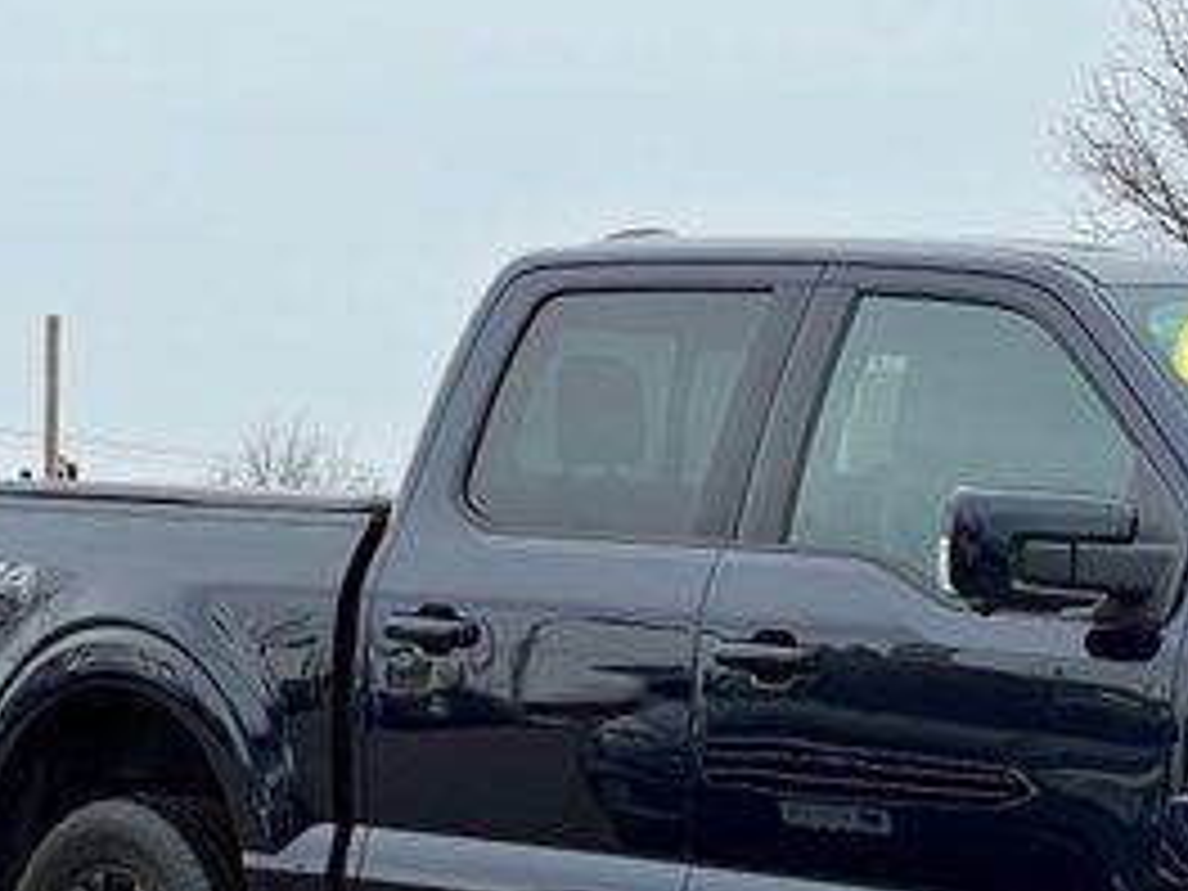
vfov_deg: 7.9
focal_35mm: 187
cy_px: 819
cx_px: 1138
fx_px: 6418
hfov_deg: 10.5
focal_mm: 9
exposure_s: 1/226
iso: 32
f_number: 2.8
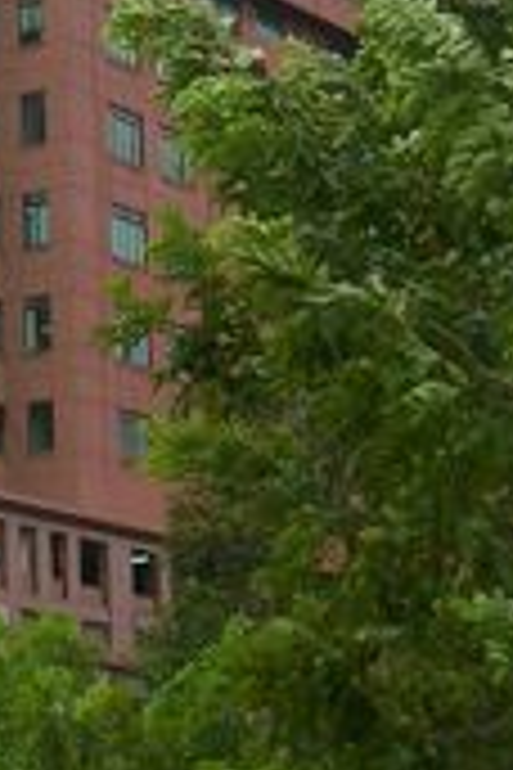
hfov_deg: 10.7
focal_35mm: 128
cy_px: 77
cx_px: 81
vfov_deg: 15.8
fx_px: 2736
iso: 50
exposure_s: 1/235
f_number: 3
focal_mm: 5.8
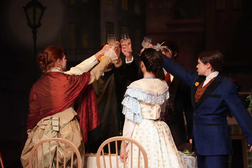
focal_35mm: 230
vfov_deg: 6.0
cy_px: 84
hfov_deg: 8.9
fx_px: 1610
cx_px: 126
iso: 12800
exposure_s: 1/250
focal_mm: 230
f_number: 5.6
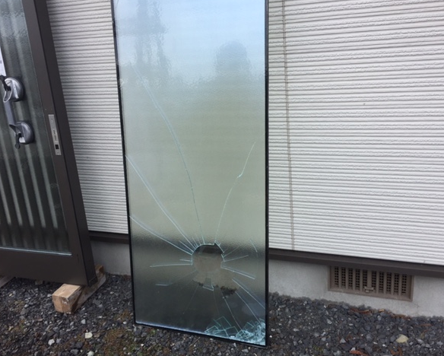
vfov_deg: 47.2
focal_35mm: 31
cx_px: 233
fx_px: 408
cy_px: 174
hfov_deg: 57.1
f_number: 2.2
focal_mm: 4.15
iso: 32
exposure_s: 1/670
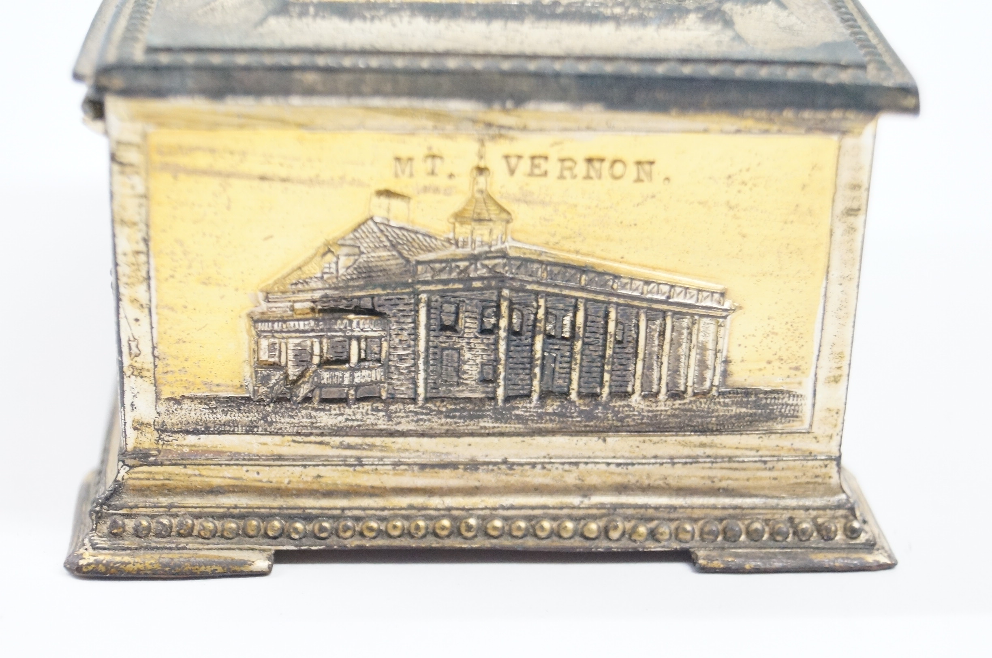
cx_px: 496
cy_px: 329
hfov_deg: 24.7
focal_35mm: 82
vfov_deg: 16.5
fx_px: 2270
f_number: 5.6
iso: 3200
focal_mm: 55
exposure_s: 1/30
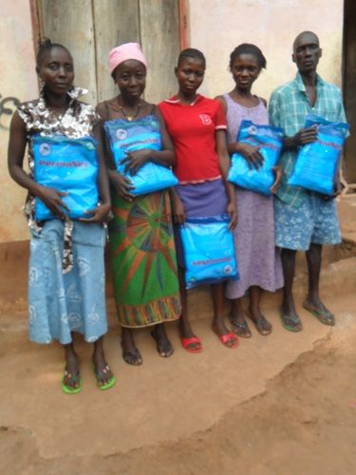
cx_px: 178
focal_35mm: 32
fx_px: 439
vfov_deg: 56.8
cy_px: 238
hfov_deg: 44.2
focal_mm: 5.7
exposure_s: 1/125
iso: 100
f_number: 3.7
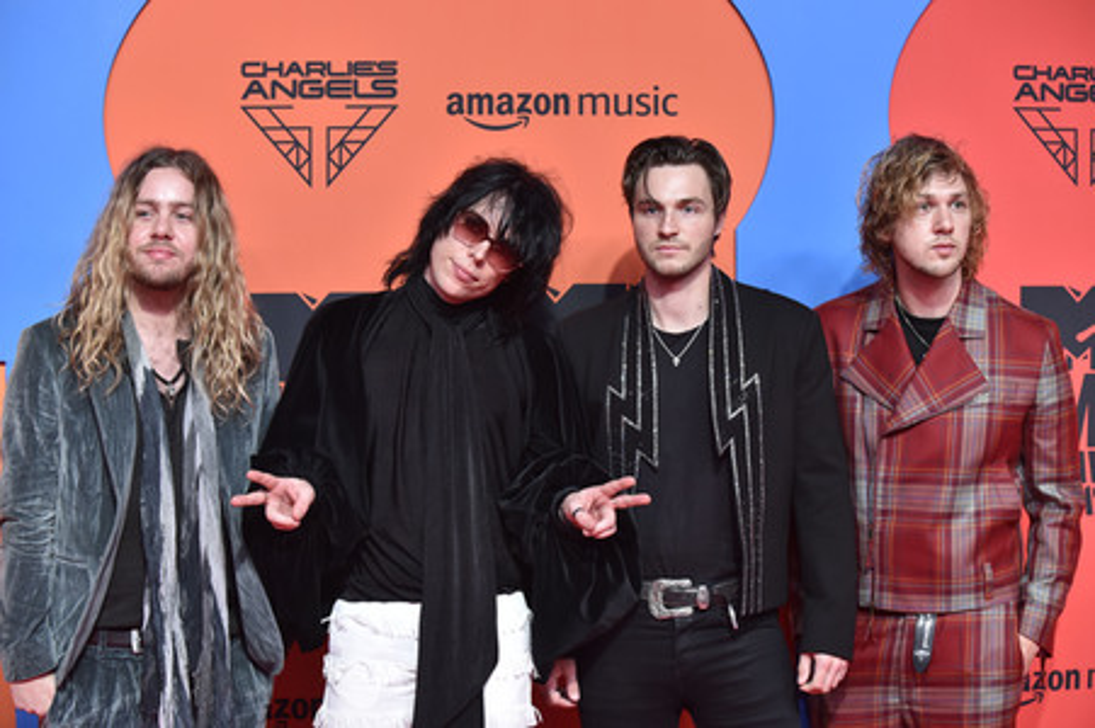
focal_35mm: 80
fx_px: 2431
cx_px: 548
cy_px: 364
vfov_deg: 17.0
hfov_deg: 25.4
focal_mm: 80
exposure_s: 1/250
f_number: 3.5
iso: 2000
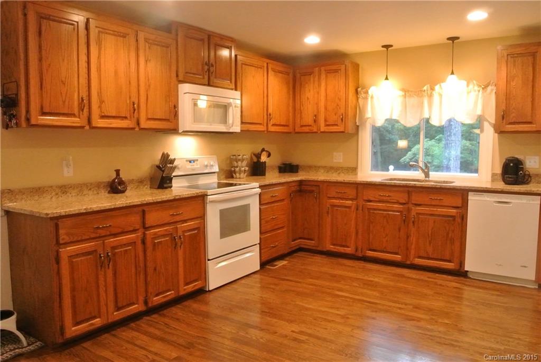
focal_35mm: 27
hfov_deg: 67.4
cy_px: 181
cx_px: 270
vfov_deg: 48.0
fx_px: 406
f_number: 9
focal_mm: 10
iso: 3200
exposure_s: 1/15
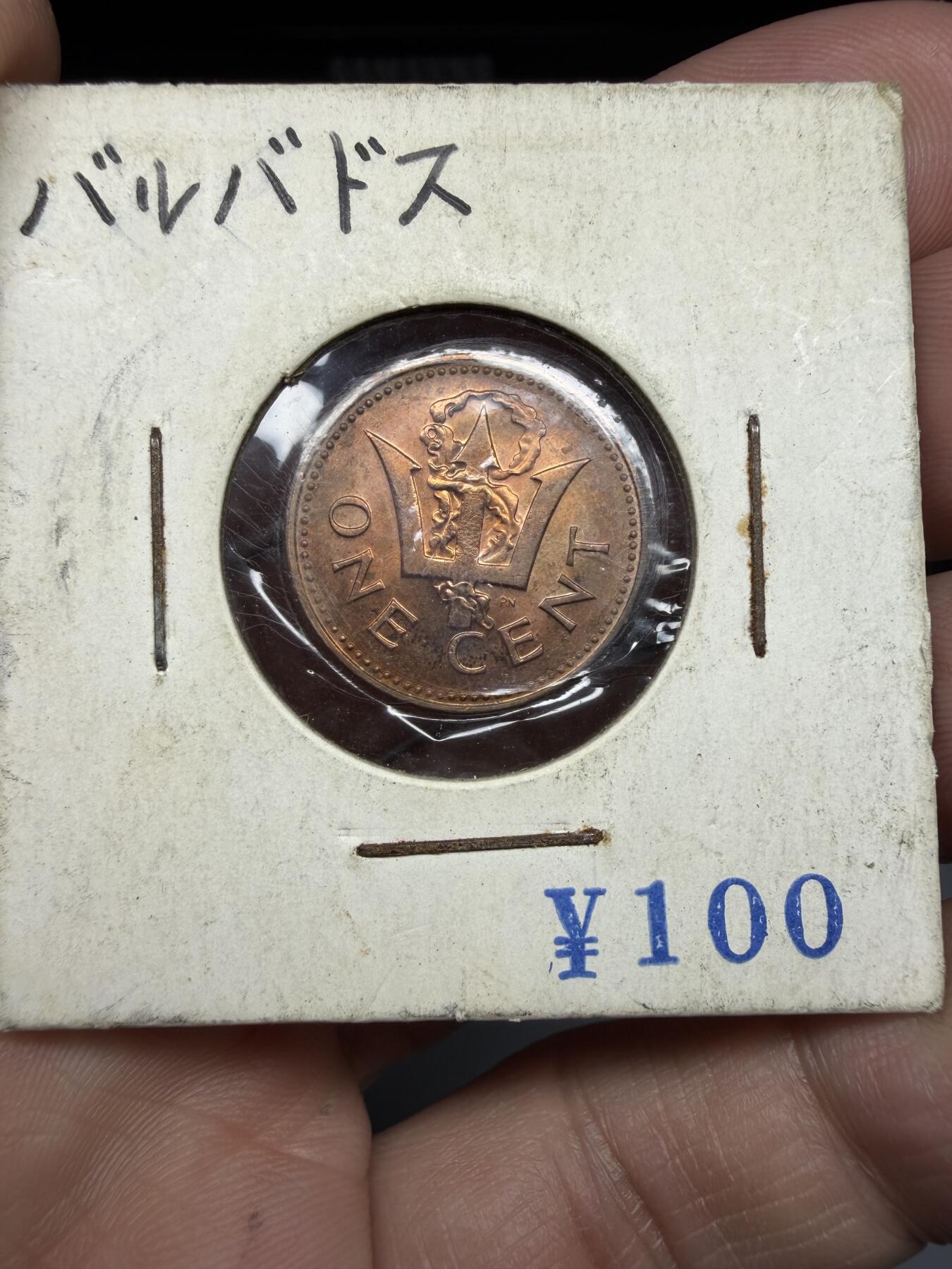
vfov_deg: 67.3
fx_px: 953
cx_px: 476
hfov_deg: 53.1
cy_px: 634
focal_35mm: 26
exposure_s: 1/507
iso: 50
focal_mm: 2.22
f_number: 2.2
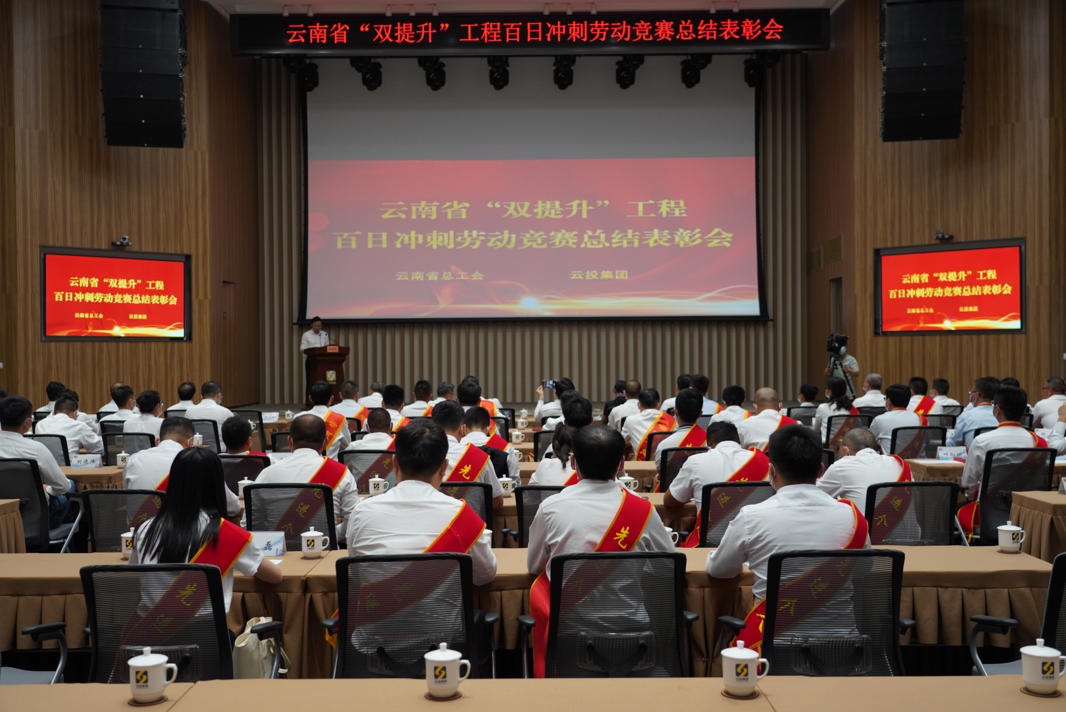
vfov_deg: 37.9
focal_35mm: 35
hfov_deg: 54.4
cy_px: 356
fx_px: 1037
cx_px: 533
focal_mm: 35
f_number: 4
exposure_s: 1/160
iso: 800
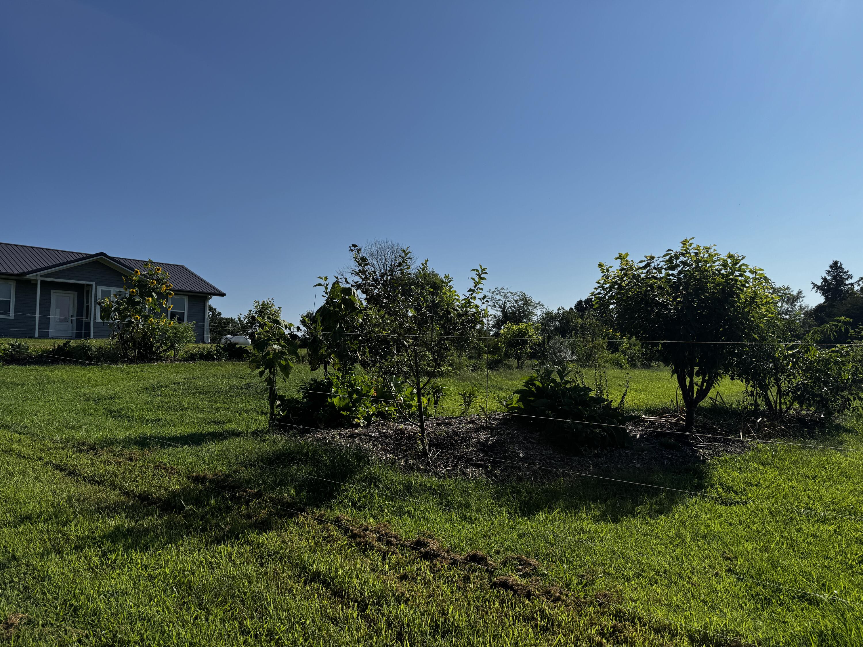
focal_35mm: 24
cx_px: 432
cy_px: 324
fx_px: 598
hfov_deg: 71.6
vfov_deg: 56.8
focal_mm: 6.76
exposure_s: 1/10417
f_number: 1.78
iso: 80
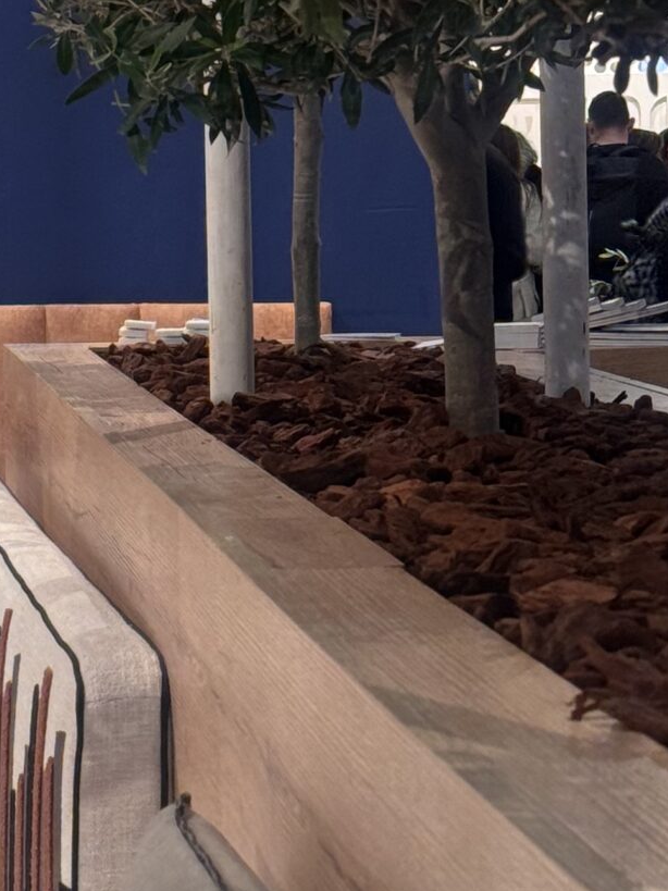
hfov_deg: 9.7
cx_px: -249
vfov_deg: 13.1
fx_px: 3860
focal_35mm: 150
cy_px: 277
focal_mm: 6.76
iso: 50
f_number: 1.78
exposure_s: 1/121
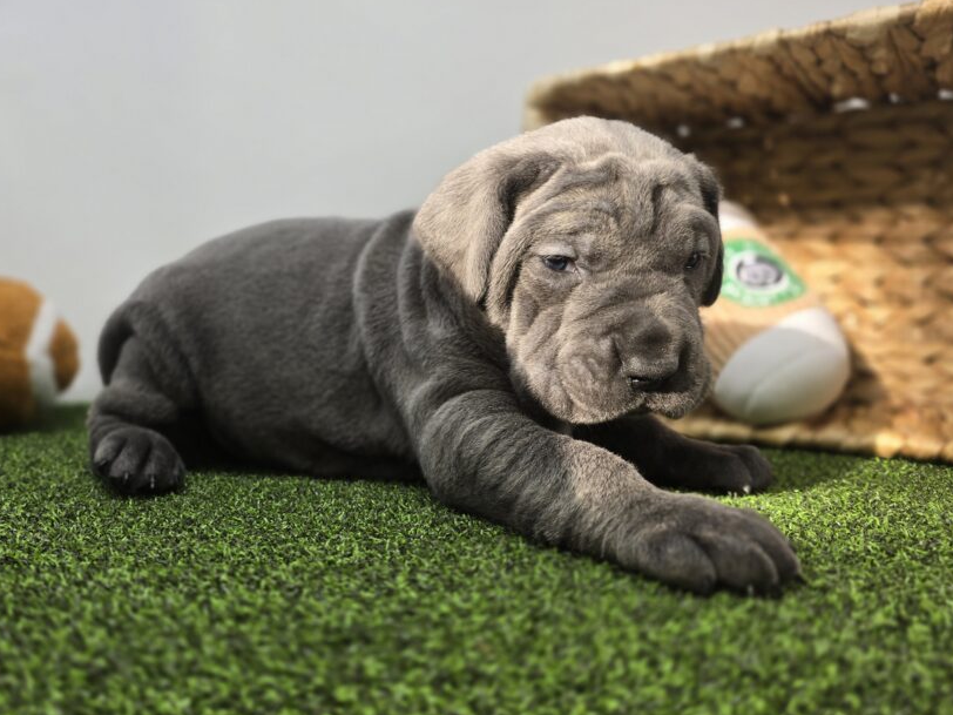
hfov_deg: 61.2
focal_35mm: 29
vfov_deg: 48.2
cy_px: 344
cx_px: 384
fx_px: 798
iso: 40
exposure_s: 1/120
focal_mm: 6.3
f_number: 1.7
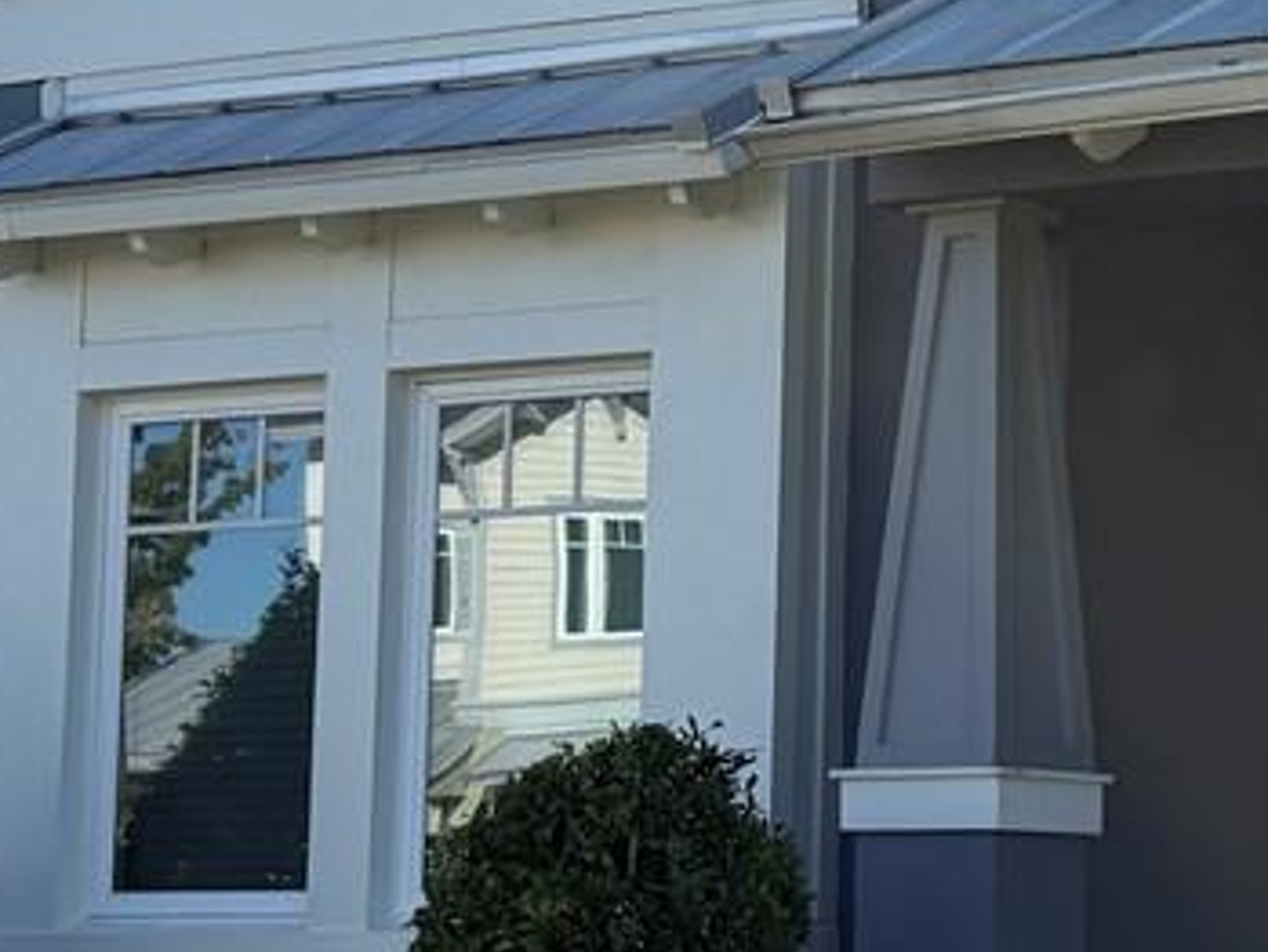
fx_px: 4031
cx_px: 1515
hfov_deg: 17.1
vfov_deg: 13.5
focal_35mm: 110
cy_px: 465
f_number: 1.78
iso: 100
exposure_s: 1/4167
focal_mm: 6.76
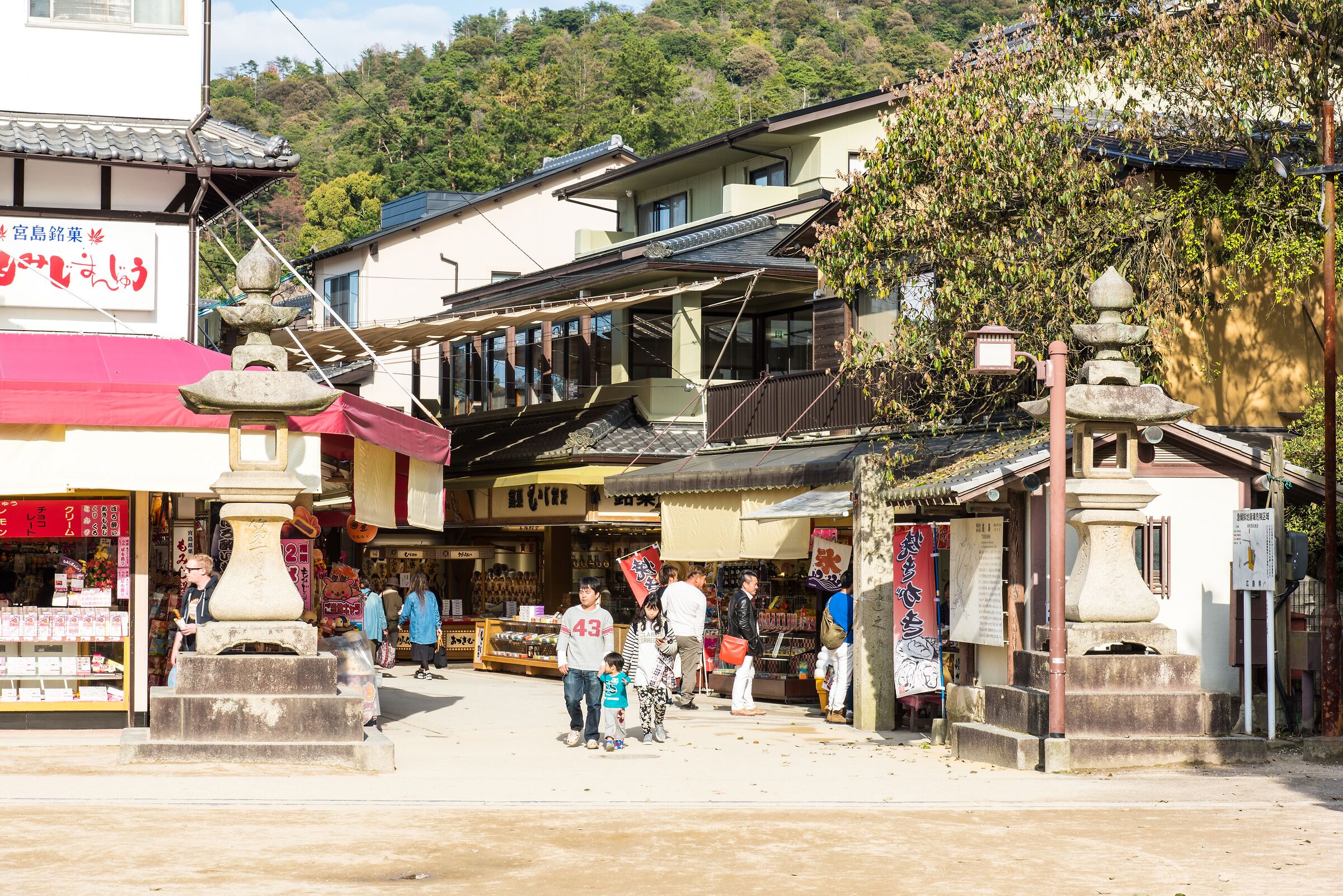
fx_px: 2799
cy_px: 448
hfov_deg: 27.0
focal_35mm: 75
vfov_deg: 18.2
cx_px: 672
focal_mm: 75
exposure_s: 1/80
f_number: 11
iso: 80
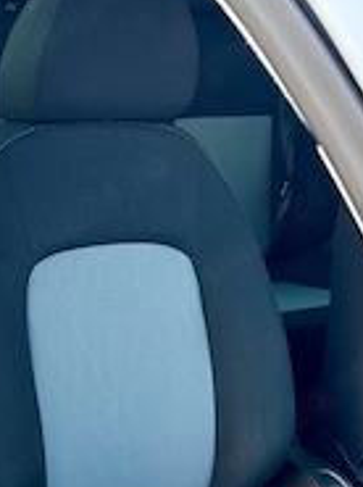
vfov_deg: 34.4
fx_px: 730
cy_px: 455
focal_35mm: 52
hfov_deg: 27.8
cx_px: 134
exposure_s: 1/243
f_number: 1.78
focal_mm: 6.76
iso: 125
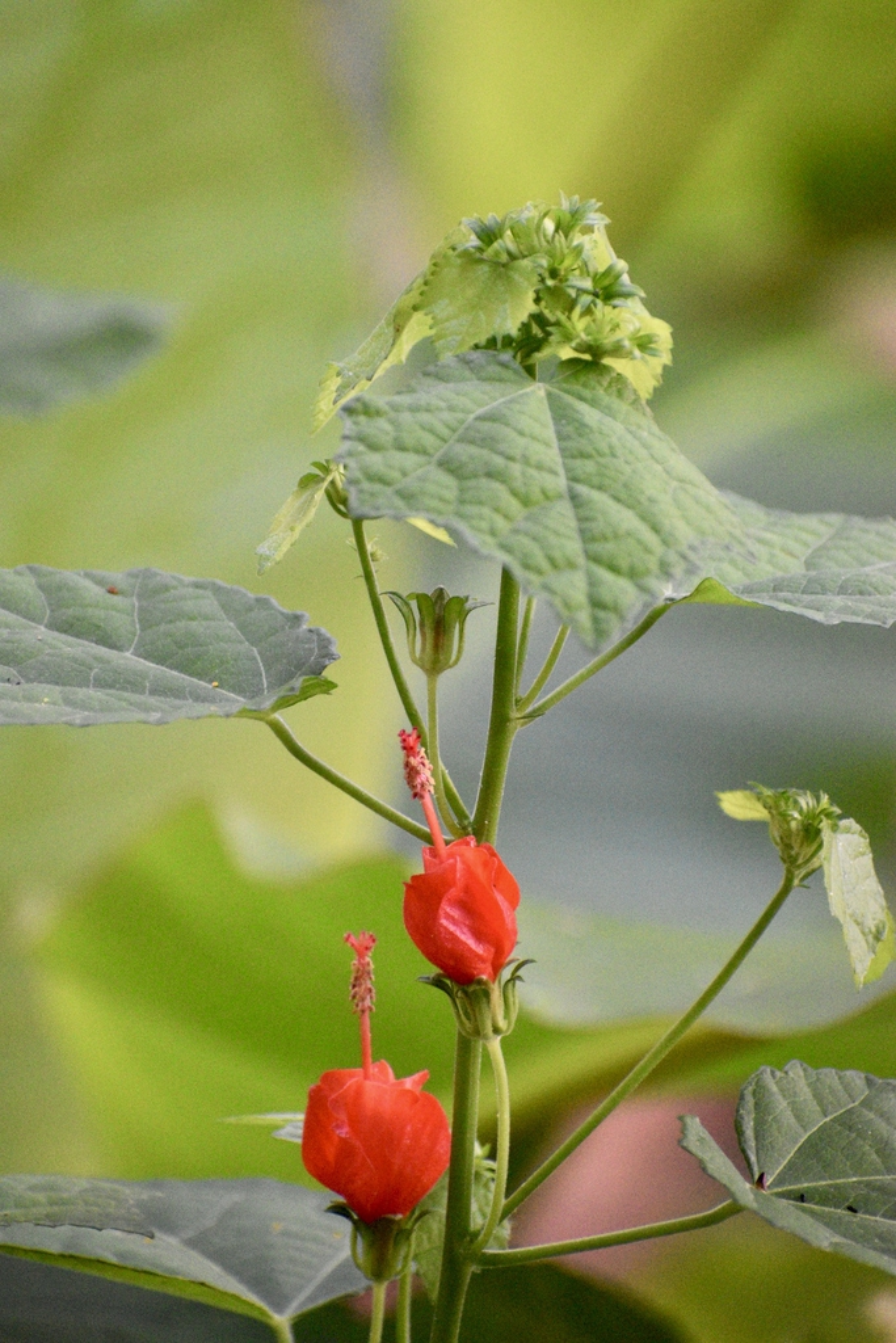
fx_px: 16793
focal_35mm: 450
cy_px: 672
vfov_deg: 4.6
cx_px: 448
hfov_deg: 3.1
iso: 4500
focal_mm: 300
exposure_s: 1/500
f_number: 6.3
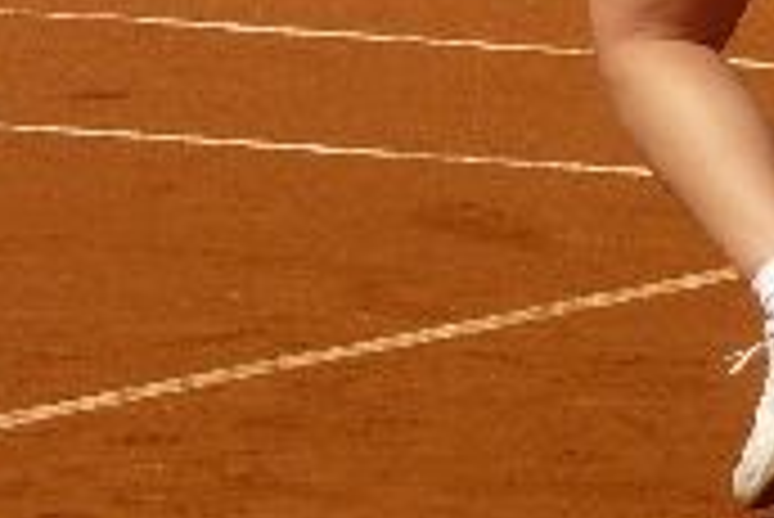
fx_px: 12781
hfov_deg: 3.5
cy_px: -324
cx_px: 1210
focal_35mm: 594
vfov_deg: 2.3
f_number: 5.6
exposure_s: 1/500
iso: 100
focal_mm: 20.2
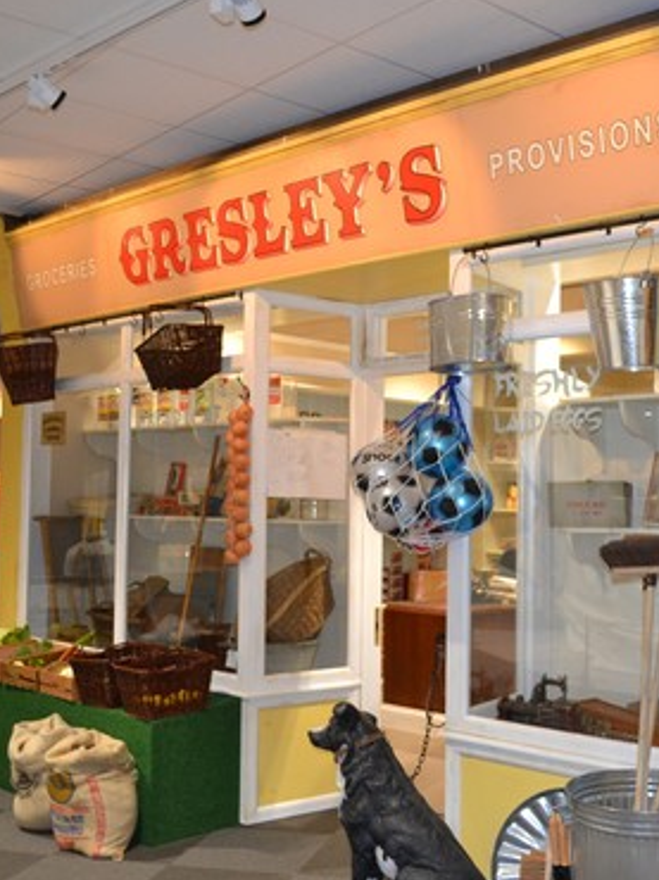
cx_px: 462
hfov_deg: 35.4
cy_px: 438
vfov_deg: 46.8
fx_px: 1017
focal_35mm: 40
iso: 1000
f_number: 3.5
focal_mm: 18
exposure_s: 1/60
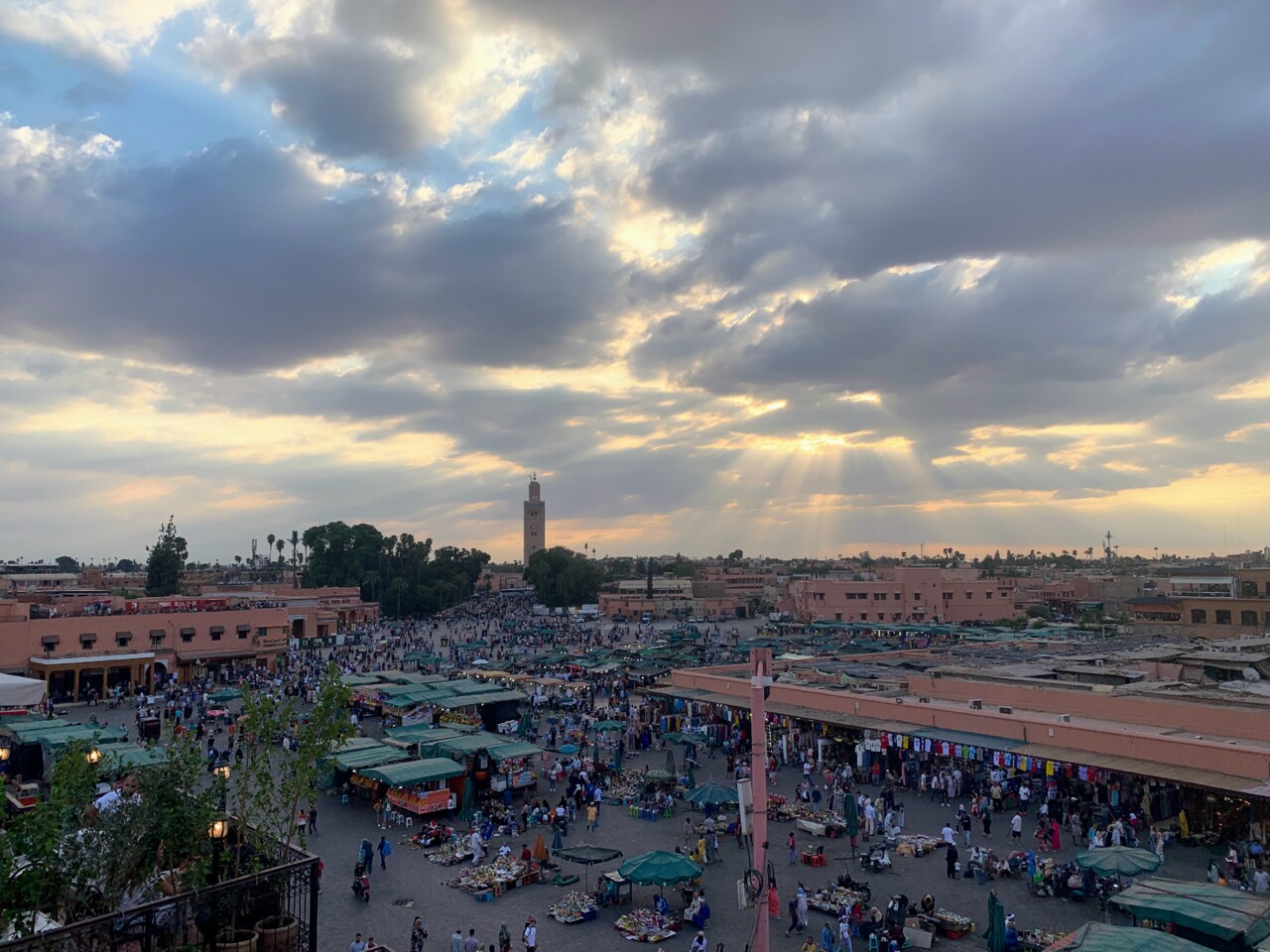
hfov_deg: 67.3
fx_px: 954
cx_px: 635
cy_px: 476
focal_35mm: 26
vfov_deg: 53.1
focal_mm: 4.25
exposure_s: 1/1235
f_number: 1.8
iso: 25
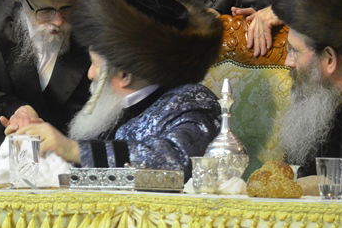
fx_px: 4162
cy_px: 87
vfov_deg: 3.1
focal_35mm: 438
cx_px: 19
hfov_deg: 4.7
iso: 3200
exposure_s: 1/125
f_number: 4.8
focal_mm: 125
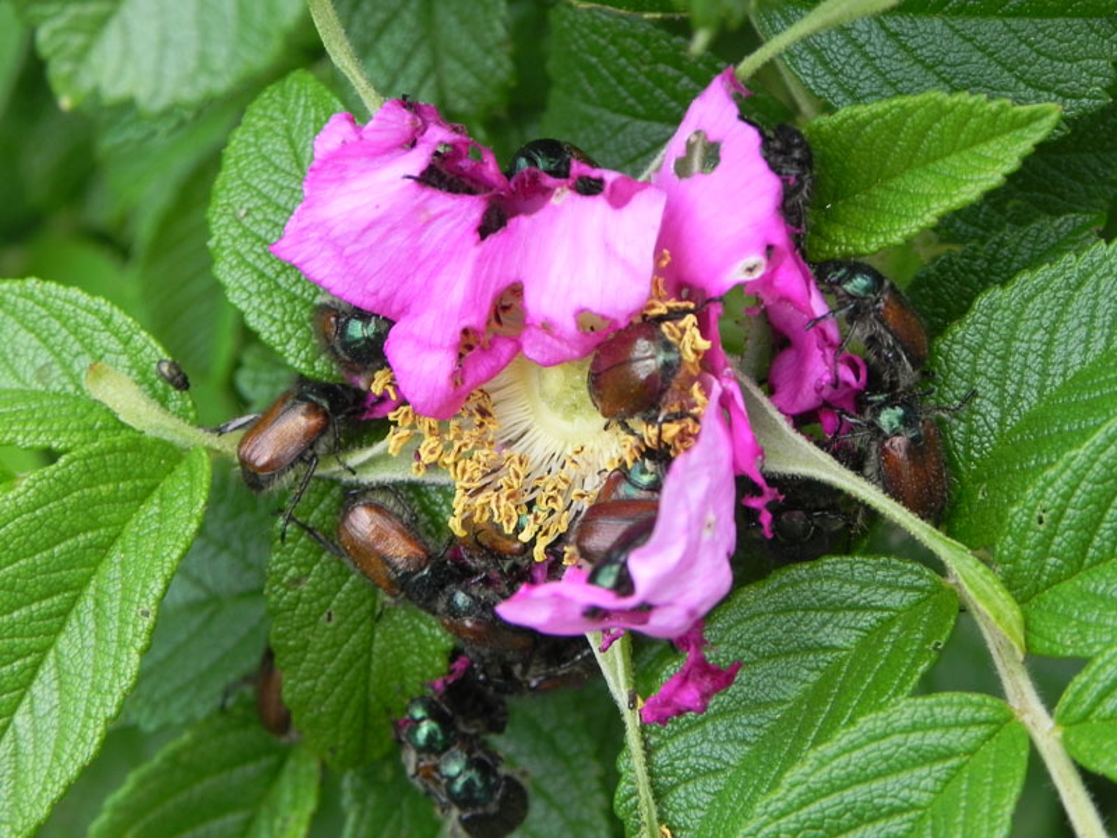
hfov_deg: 13.7
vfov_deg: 10.3
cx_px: 558
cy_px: 419
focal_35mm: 144
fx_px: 4647
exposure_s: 1/112
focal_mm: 25.7
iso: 160
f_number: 4.5
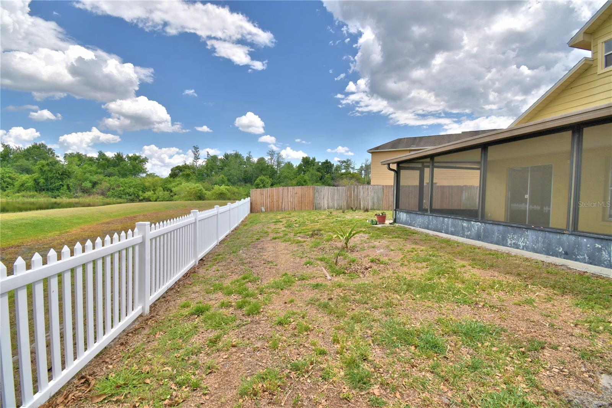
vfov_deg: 77.3
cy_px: 204
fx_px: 255
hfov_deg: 100.4
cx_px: 306
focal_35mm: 15
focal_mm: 10
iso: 100
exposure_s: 1/250
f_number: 10
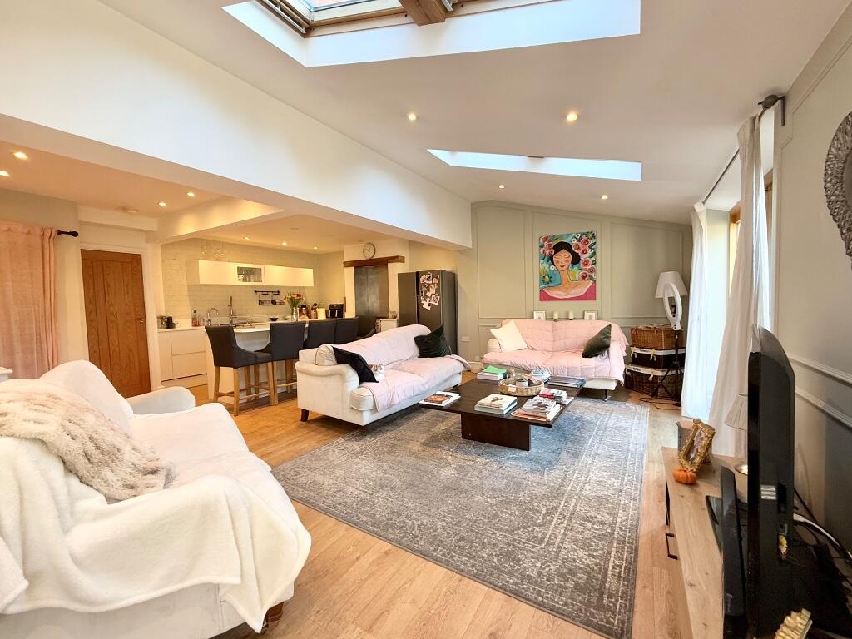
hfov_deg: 102.1
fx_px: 345
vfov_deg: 85.7
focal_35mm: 14
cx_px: 426
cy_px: 320
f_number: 2.2
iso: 200
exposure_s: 1/100
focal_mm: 2.22
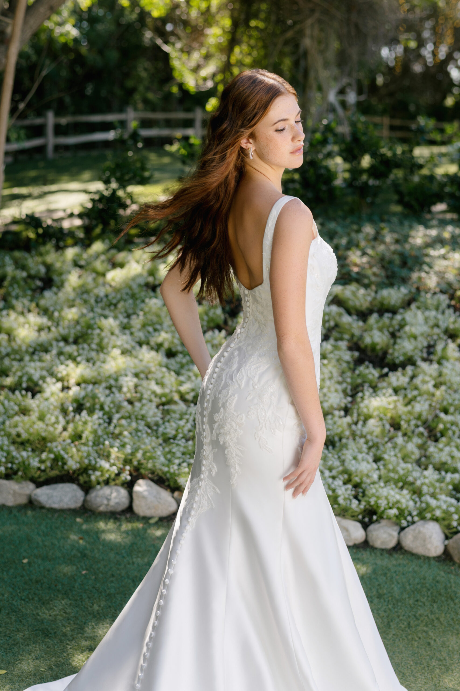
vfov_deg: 34.5
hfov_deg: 23.4
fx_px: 1111
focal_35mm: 58
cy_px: 346
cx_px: 230
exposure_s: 1/320
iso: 64
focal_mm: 58
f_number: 3.2
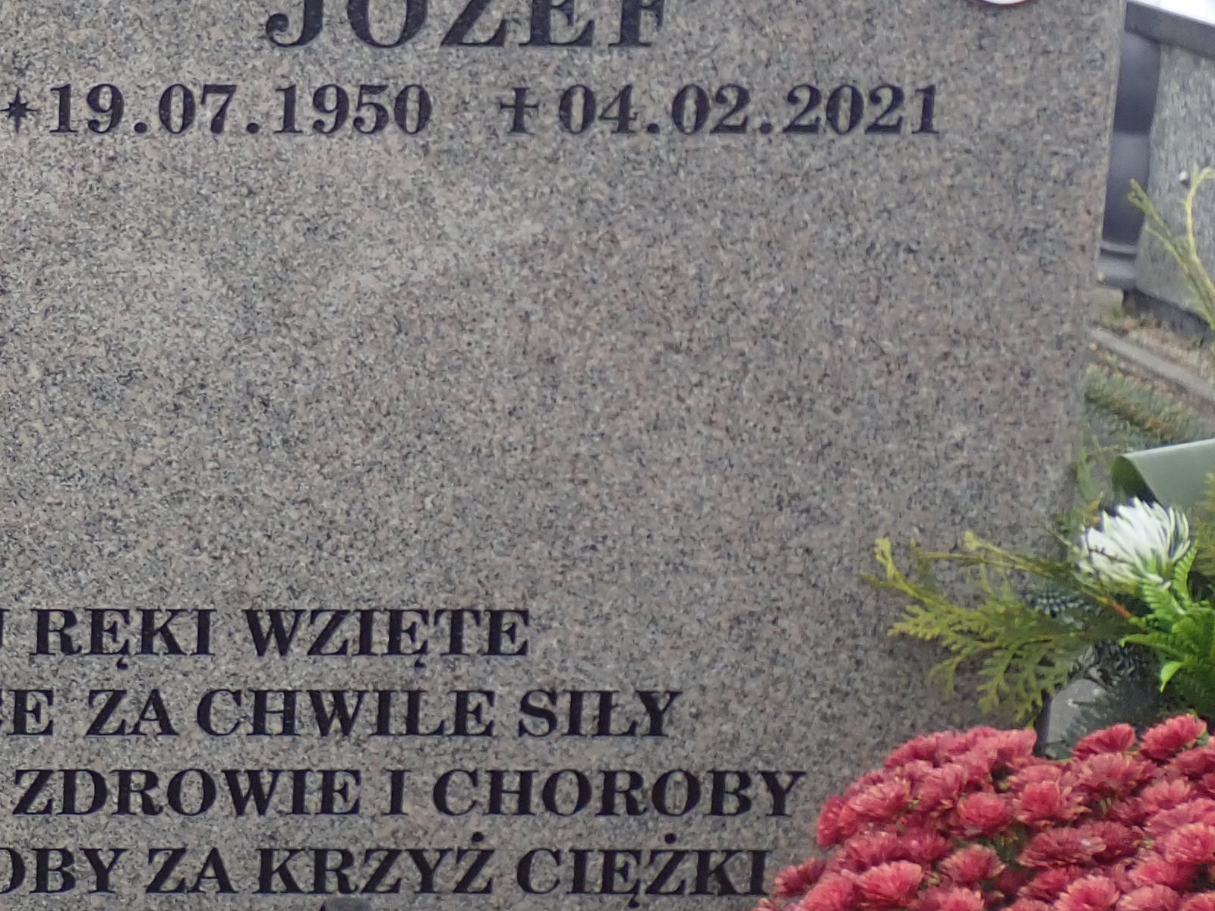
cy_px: 396
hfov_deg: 18.5
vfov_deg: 14.8
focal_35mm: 100
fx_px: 3510
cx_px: -280
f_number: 2.8
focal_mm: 7.34
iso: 125
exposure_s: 1/80
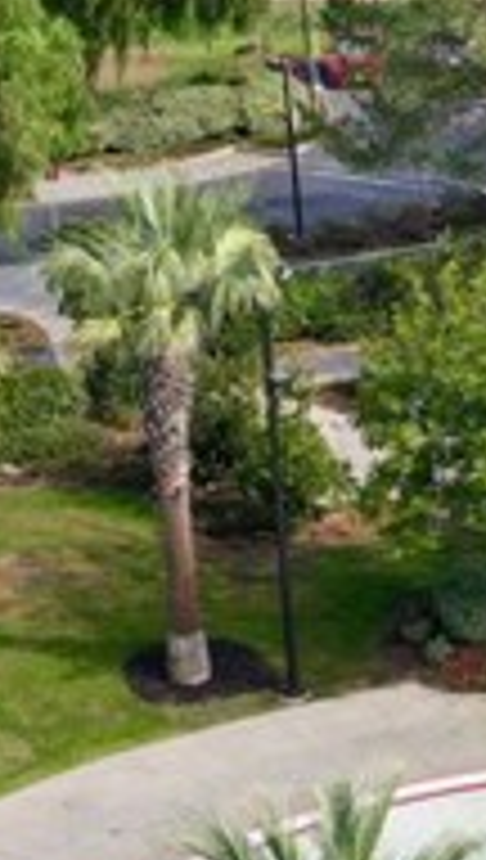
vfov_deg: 13.7
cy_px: 511
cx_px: 1112
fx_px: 3583
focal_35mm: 157
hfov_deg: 7.3
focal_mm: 10.26
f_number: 5.6
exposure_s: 1/200
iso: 100
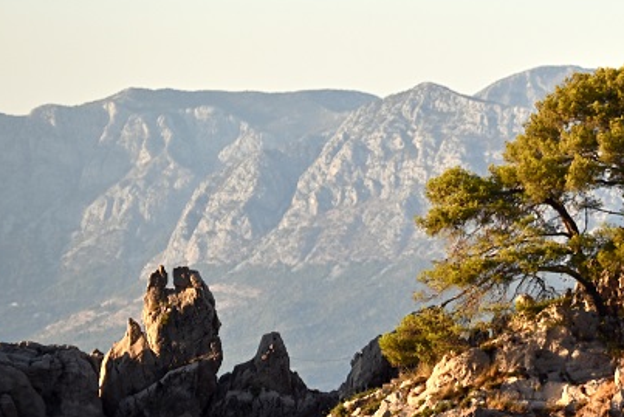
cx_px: 754
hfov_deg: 5.9
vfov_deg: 4.0
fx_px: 6016
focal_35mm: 347
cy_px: 122
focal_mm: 140
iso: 100
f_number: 4.8
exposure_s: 1/400
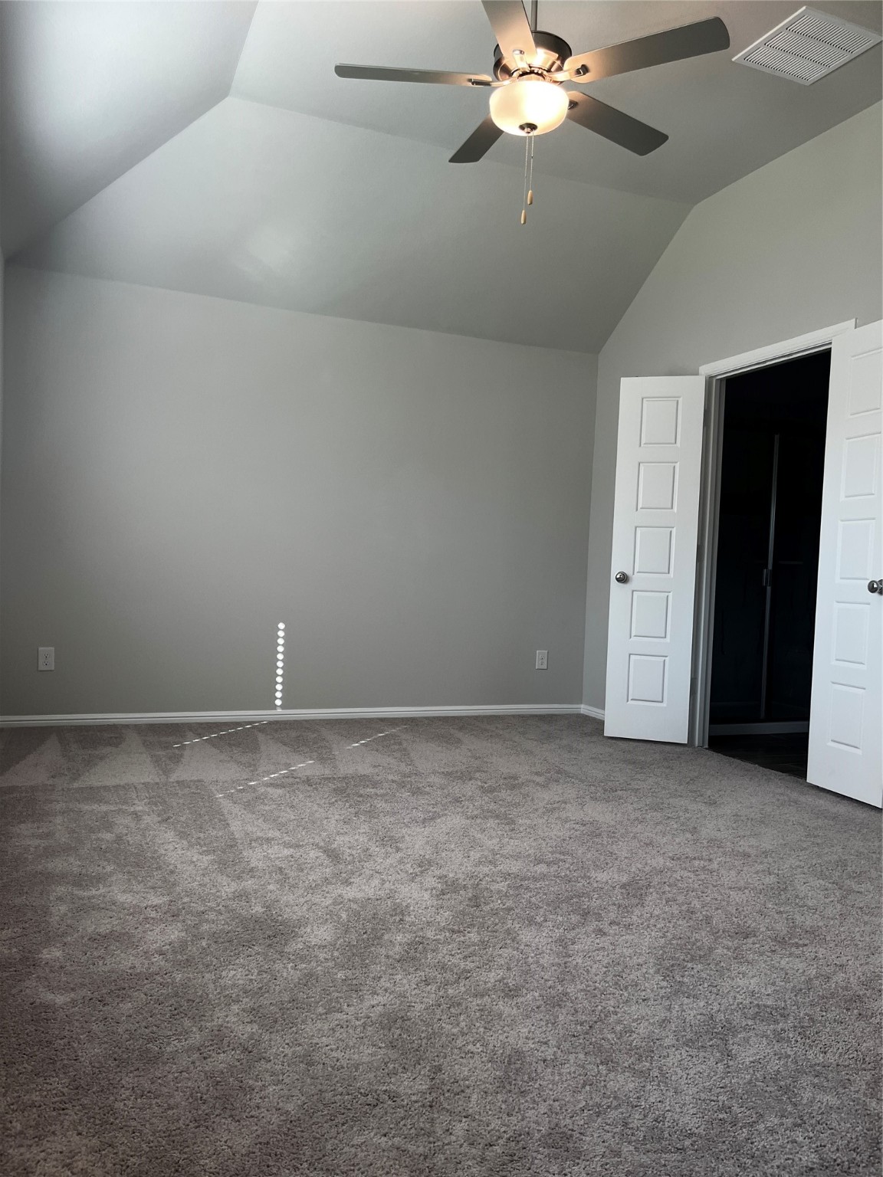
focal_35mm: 26
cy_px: 588
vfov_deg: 67.3
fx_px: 884
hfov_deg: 53.1
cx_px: 442
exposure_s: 1/120
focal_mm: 5.1
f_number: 1.6
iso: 64
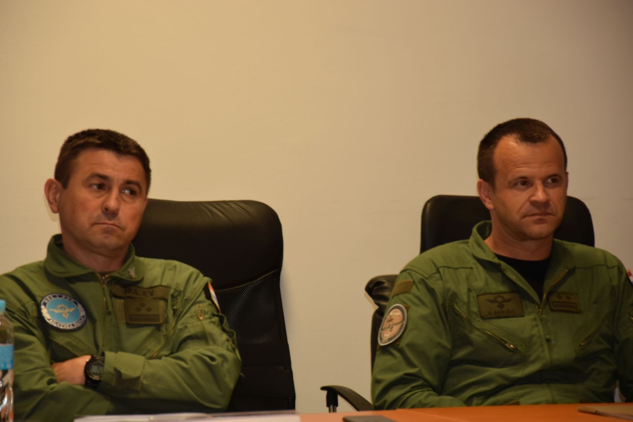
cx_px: 316
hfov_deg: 13.0
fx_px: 2769
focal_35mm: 158
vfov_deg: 8.7
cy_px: 211
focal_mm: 105
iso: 100
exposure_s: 1/8
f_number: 5.6
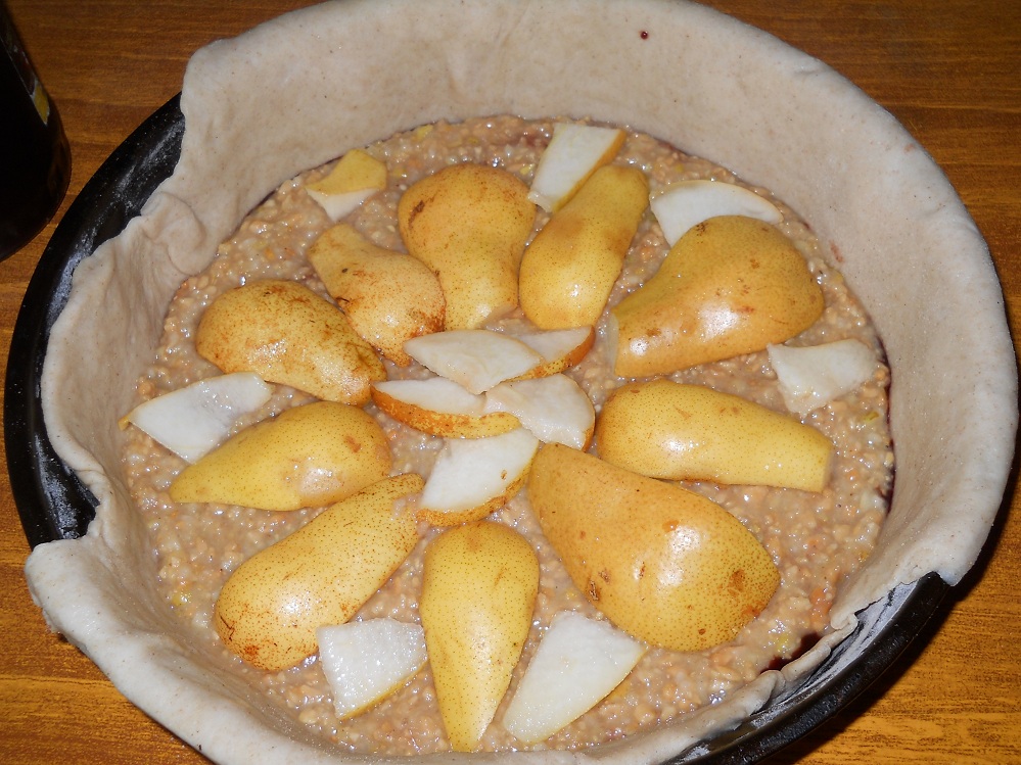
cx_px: 510
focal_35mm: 41
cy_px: 382
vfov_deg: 35.1
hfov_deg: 45.8
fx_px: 1209
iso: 80
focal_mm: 6.72
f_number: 3.1
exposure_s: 1/30
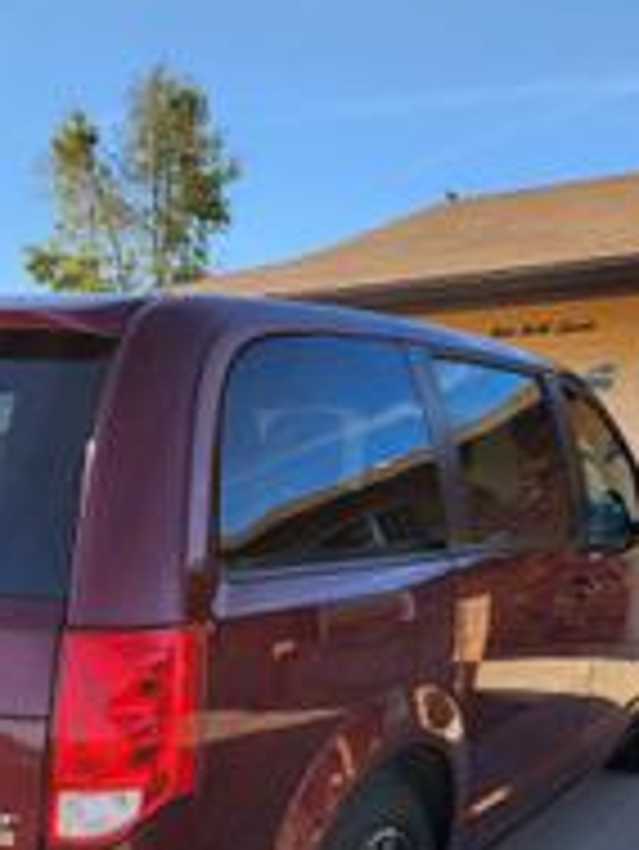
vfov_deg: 39.1
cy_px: 720
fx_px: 1131
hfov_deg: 30.6
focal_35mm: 46
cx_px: 112
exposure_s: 1/833
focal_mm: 5.4
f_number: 1.8
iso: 20
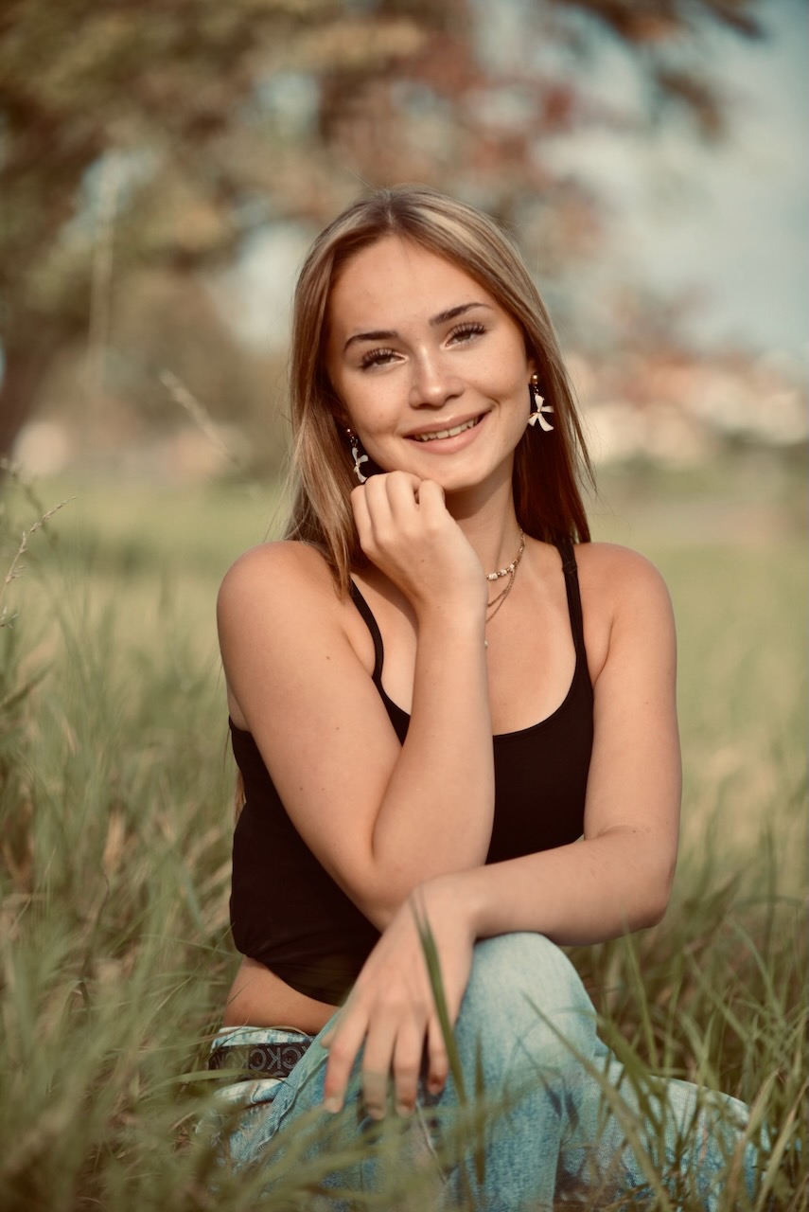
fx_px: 3905
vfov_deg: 17.6
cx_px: 404
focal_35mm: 116
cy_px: 606
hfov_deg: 11.8
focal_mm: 116
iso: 250
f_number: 3.2
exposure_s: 1/2500
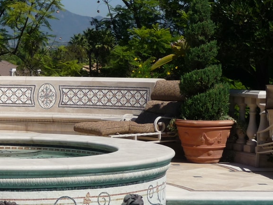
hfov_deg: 16.7
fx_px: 907
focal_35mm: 115
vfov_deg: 12.9
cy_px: 105
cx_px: -9
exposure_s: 1/250
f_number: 10
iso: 100
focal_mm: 8.5
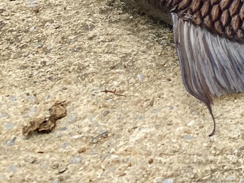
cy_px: -275
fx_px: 860
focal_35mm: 122
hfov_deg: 15.0
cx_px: 366
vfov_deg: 10.3
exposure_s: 1/1114
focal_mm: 4.25
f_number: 1.8
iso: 32
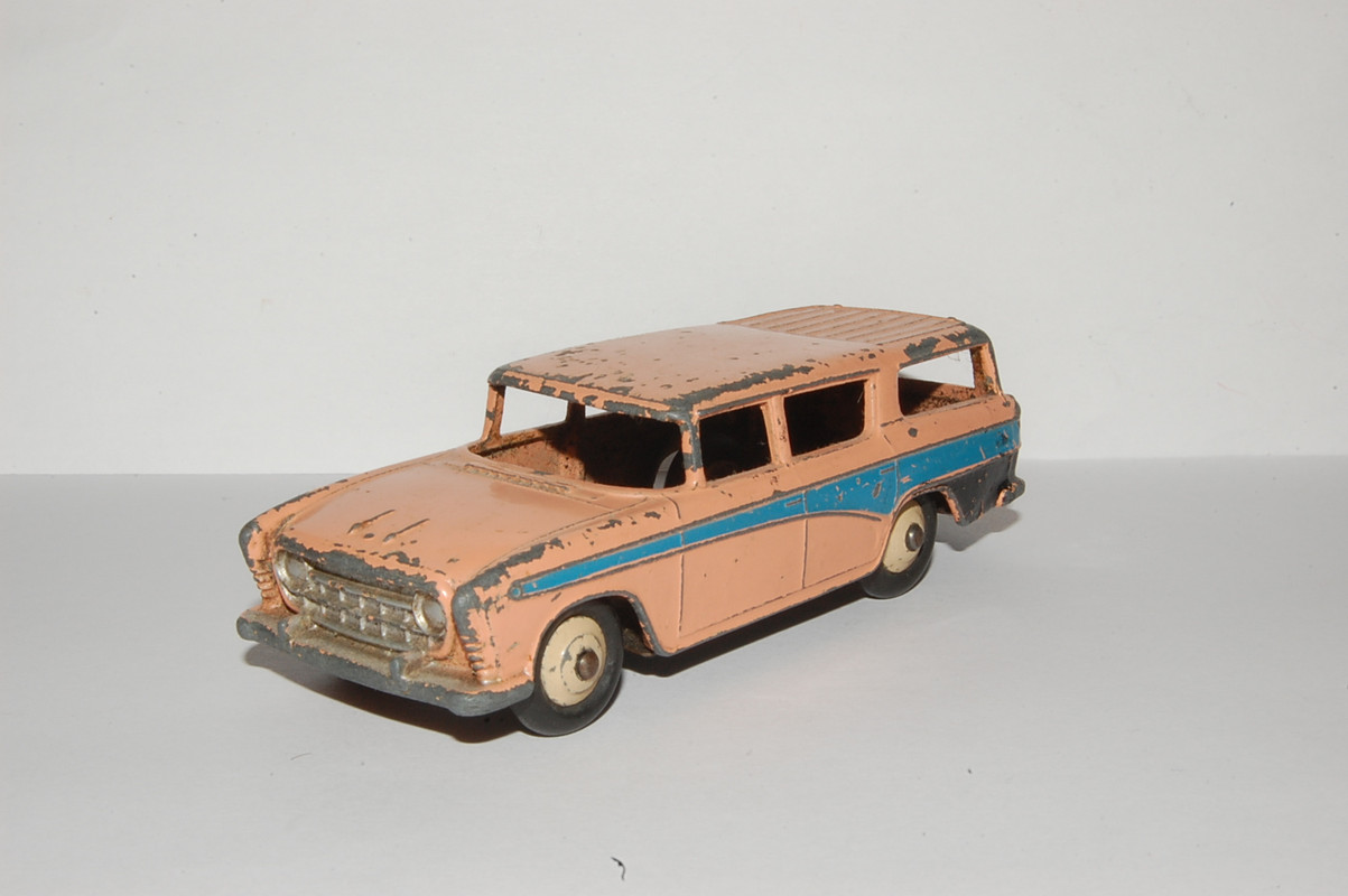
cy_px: 448
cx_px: 674
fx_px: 2133
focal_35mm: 57
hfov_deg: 35.1
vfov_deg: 23.7
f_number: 25
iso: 400
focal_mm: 38
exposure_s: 1/60
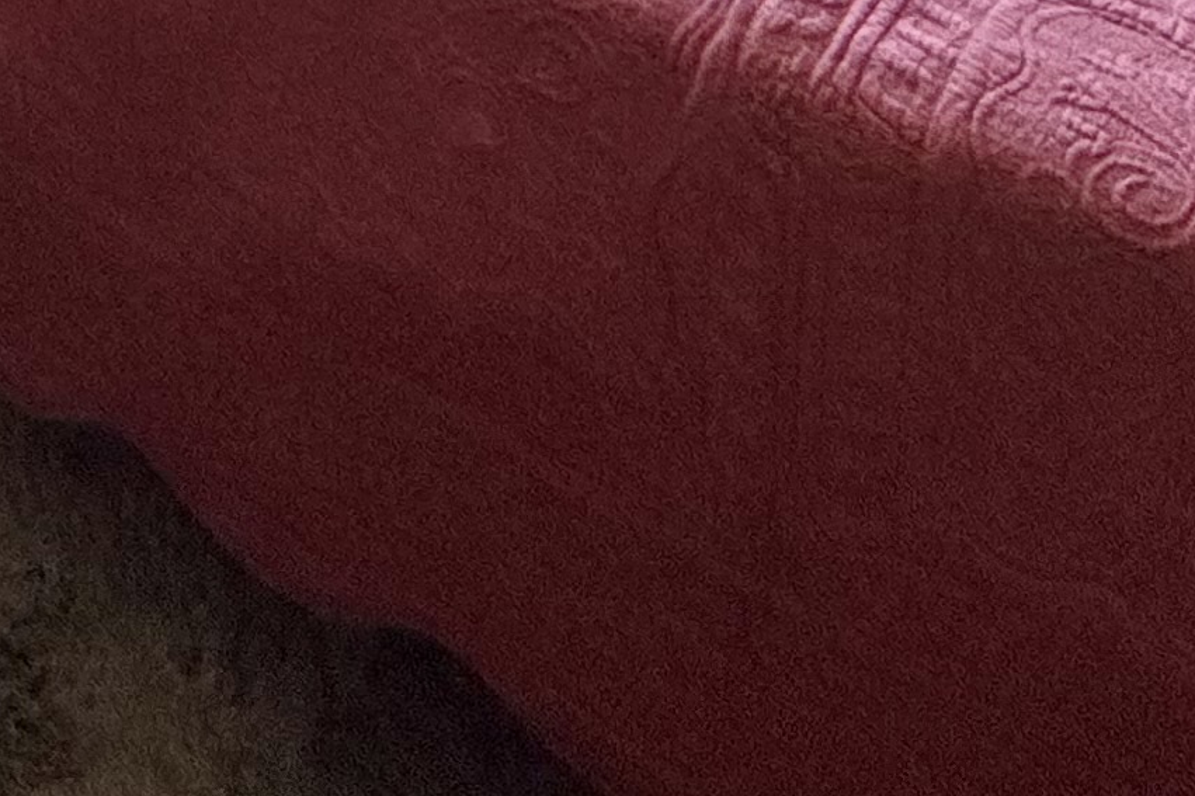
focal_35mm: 69
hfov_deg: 28.5
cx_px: 212
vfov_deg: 12.8
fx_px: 2290
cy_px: -1315
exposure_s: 1/120
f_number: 2.2
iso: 200
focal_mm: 2.22
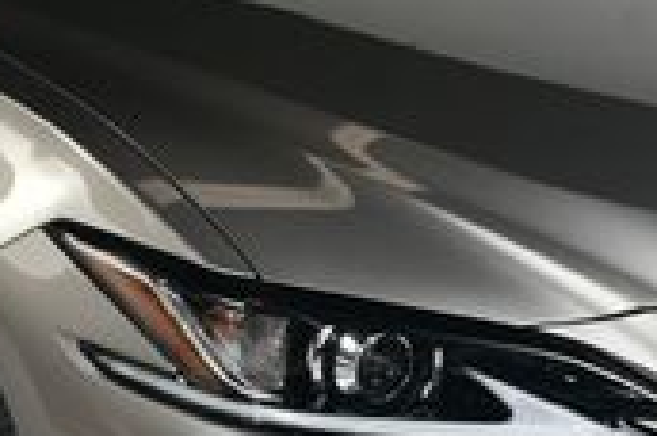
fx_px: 2714
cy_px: 252
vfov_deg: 9.2
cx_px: 264
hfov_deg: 13.8
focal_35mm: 149
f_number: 11
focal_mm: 27
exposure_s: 1/160
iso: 100
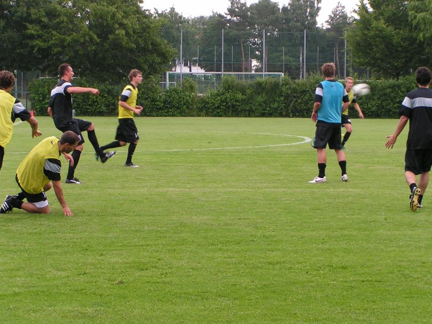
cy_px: 147
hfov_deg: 19.6
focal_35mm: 100
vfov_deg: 14.8
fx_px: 1248
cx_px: 214
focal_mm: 13.9
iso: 50
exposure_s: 1/125
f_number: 4
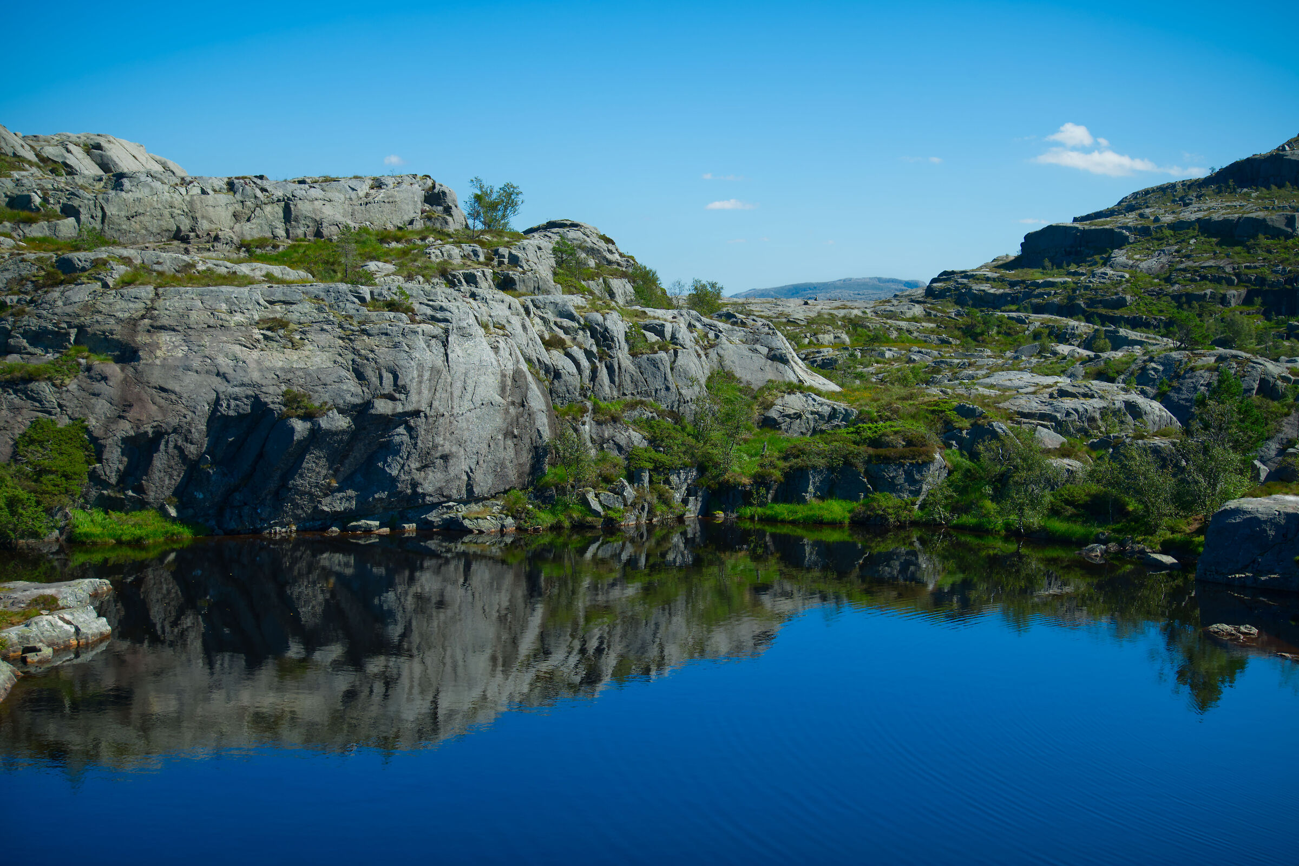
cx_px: 650
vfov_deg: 29.9
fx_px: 1623
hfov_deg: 43.6
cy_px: 433
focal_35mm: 45
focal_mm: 45
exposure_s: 1/500
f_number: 6.3
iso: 160
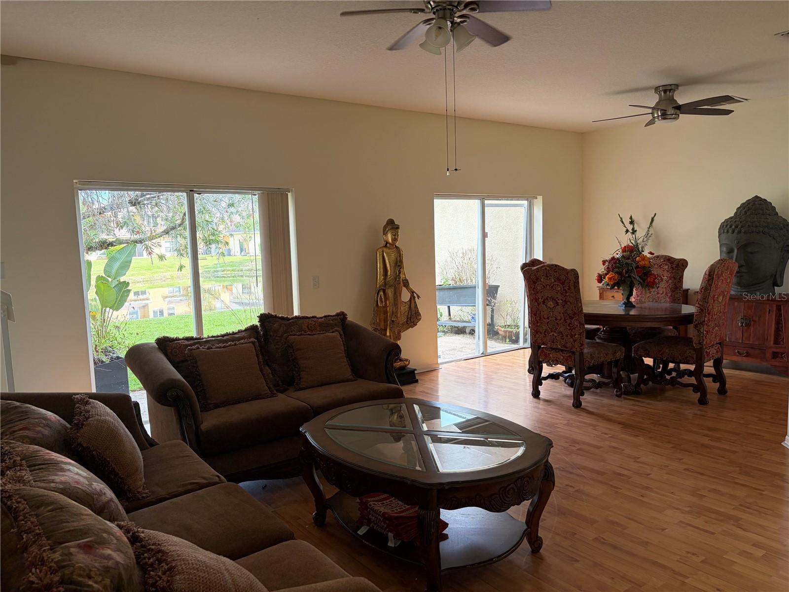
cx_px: 394
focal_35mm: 26
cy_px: 296
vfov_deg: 53.1
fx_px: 593
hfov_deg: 67.3
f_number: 1.6
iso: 100
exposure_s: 1/184
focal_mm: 5.96
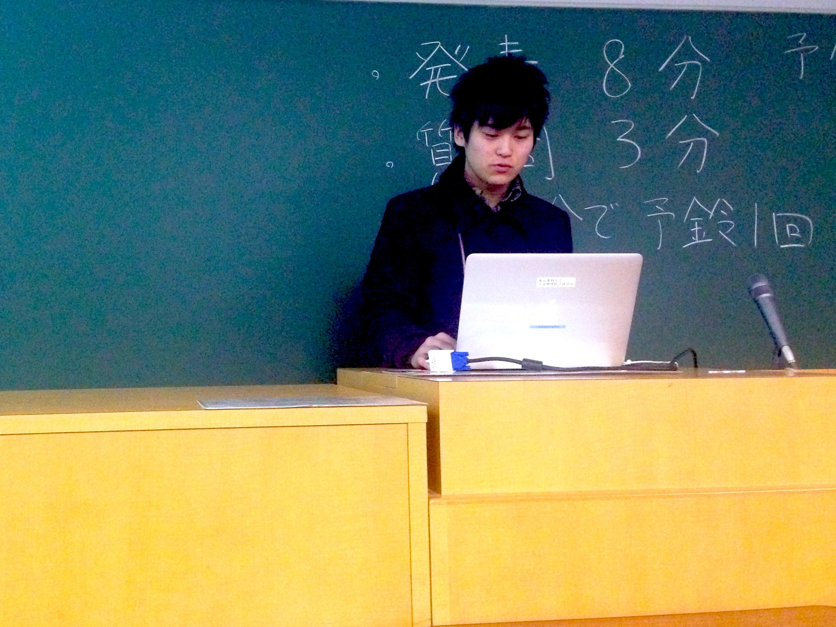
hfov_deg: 43.5
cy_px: 274
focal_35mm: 43
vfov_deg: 33.6
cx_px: 317
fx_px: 1039
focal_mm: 4.12
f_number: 2.4
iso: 800
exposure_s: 1/15
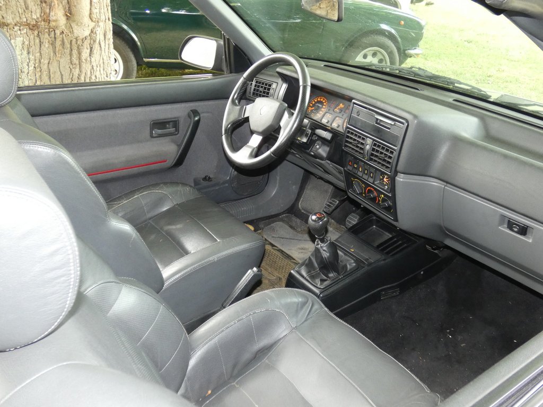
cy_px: 204
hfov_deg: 56.8
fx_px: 502
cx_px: 272
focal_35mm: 32
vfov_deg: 44.2
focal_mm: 5.8
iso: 500
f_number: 3.4
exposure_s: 1/60
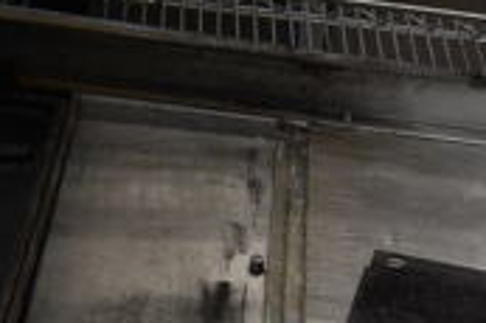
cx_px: 758
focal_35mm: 106
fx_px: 1430
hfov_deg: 17.2
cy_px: 536
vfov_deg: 12.1
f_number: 3.5
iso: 125
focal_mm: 20
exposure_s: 1/30
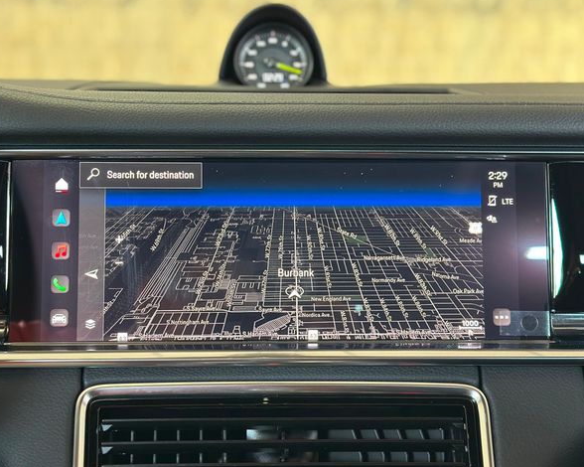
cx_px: 272
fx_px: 881
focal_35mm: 51
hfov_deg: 36.7
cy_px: 232
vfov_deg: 29.7
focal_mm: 6.86
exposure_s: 1/60
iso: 250
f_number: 1.78
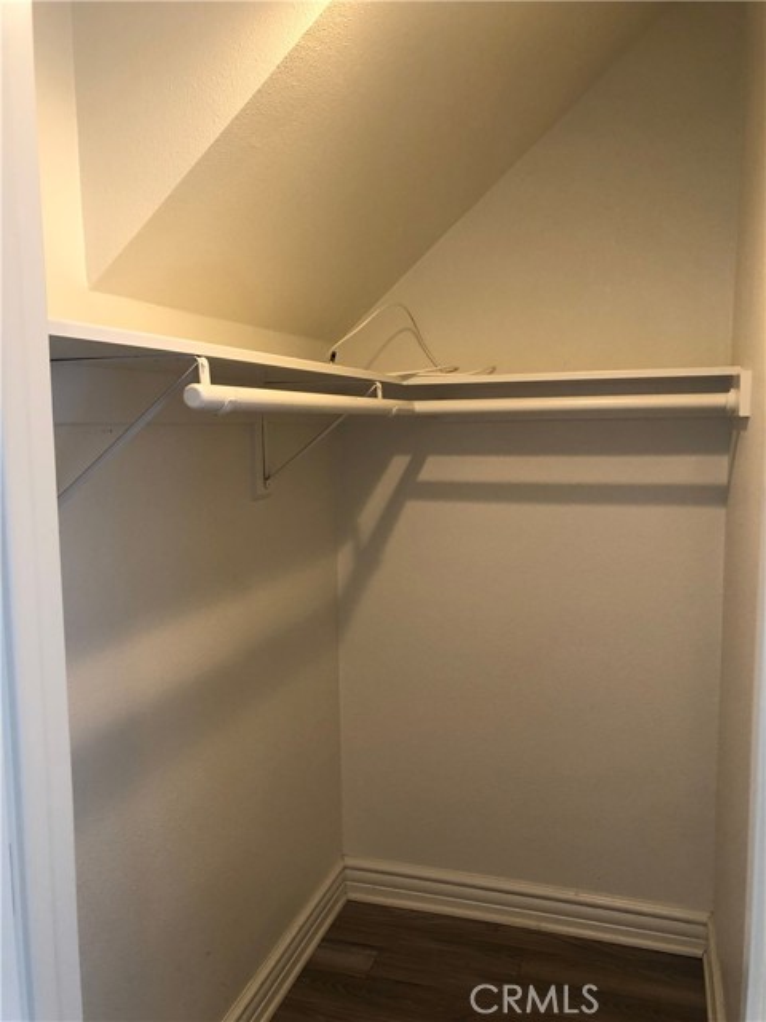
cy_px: 511
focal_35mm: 28
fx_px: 826
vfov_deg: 63.4
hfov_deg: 49.7
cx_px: 383
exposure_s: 1/24
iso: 40
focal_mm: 4
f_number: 1.8
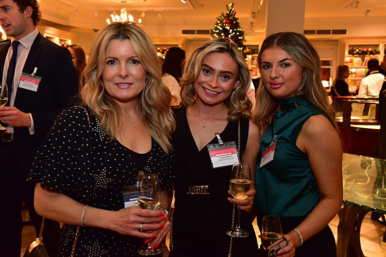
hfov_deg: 48.5
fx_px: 429
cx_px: 193
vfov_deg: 33.4
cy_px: 128
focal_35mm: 40
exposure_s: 1/50
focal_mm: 40
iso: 1600
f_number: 5.6
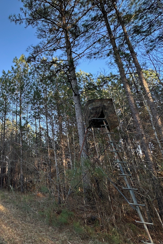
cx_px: 13
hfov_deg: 53.4
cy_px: 123
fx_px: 136
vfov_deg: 84.0
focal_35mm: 20
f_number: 2.2
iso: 40
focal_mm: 2.22
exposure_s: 1/211
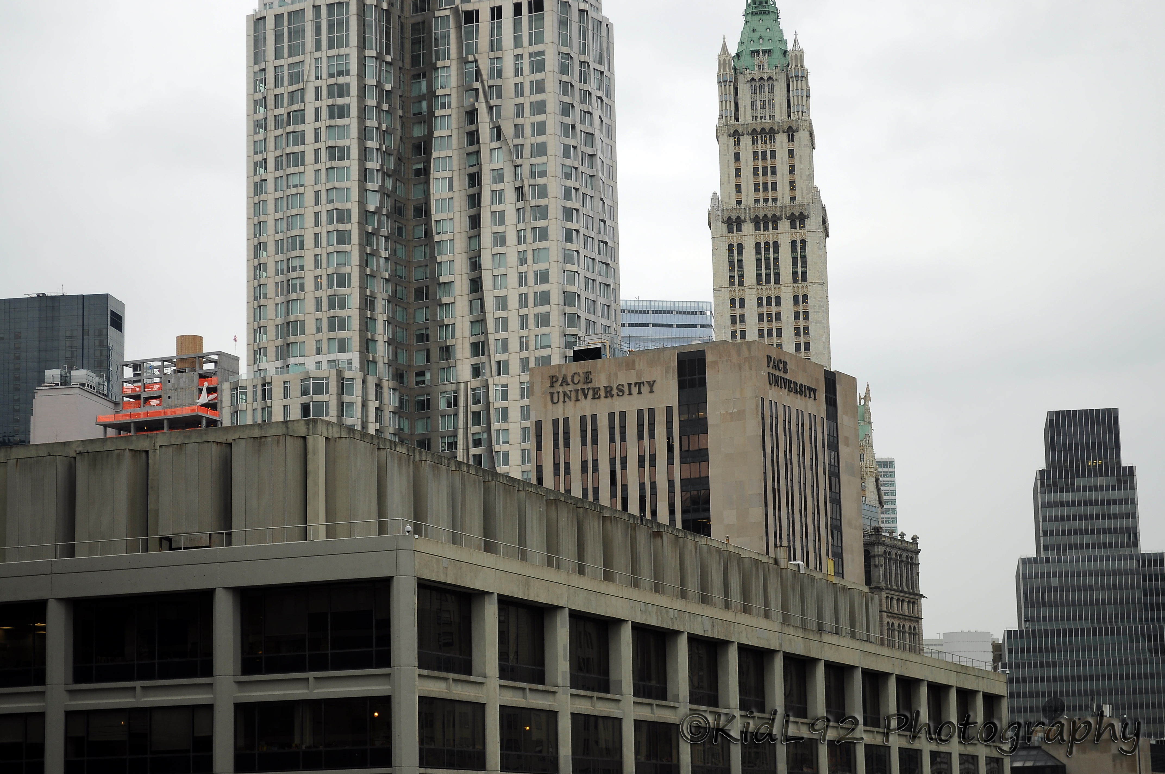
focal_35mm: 82
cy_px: 387
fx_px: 2667
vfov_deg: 16.5
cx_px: 582
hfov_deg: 24.6
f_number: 5.6
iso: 100
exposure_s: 1/90
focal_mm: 55
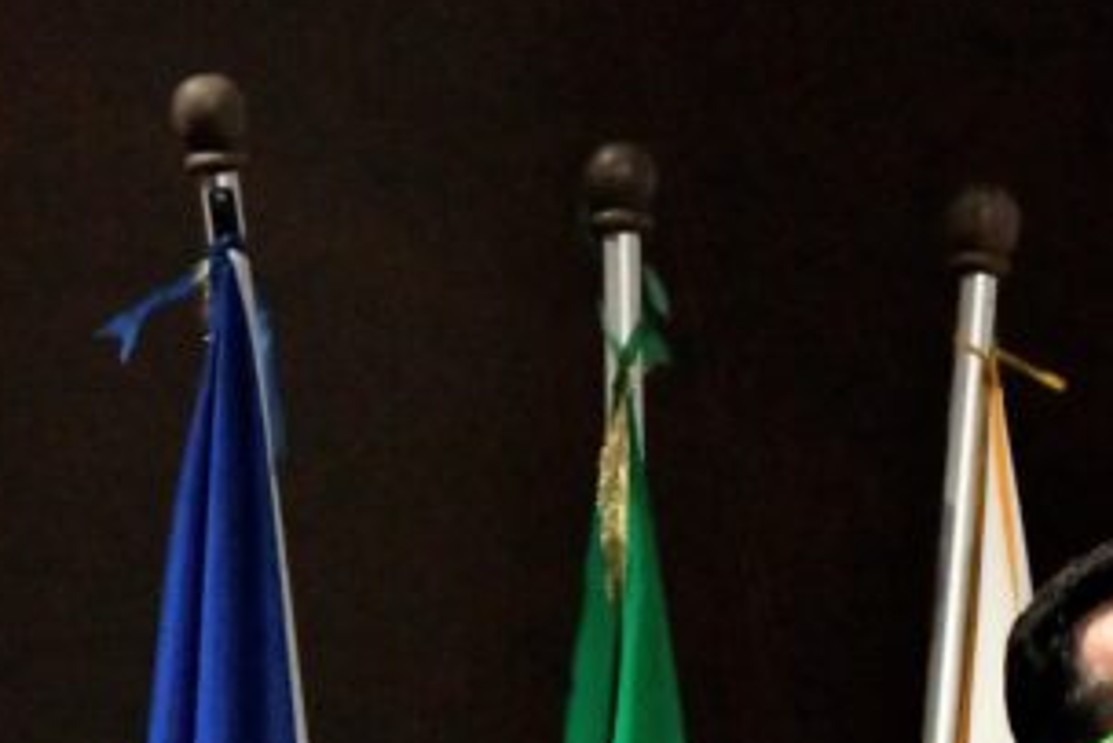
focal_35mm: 309
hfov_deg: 6.6
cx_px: 1248
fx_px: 9557
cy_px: 769
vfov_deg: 4.4
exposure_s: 1/160
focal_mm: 90
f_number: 14
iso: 16000
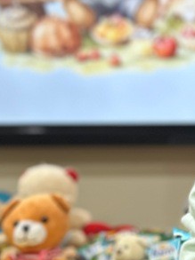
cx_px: 235
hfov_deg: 16.8
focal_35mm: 84
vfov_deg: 23.3
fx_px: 632
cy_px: 114
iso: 200
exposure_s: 1/90
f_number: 1.78
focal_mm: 6.86
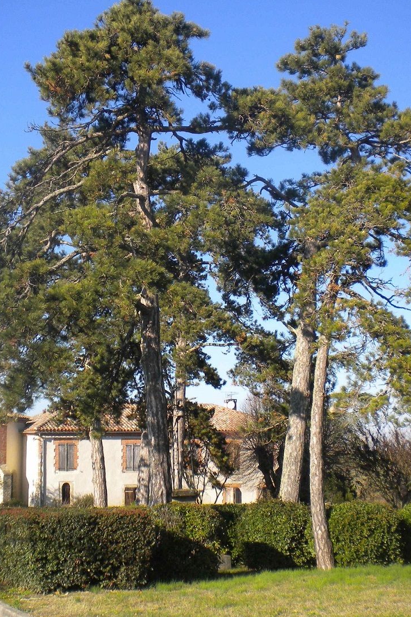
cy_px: 307
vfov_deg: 40.3
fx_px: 839
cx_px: 191
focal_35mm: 49
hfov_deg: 27.5
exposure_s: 1/365
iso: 80
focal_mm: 6.3
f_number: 4.6
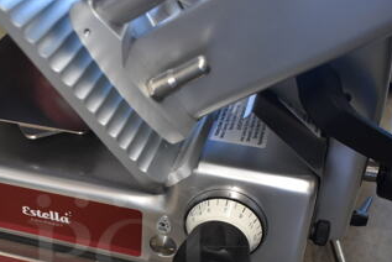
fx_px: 567
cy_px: 251
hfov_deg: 37.6
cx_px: 120
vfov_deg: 25.0
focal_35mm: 52
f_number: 3.5
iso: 800
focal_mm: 18
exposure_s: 1/30
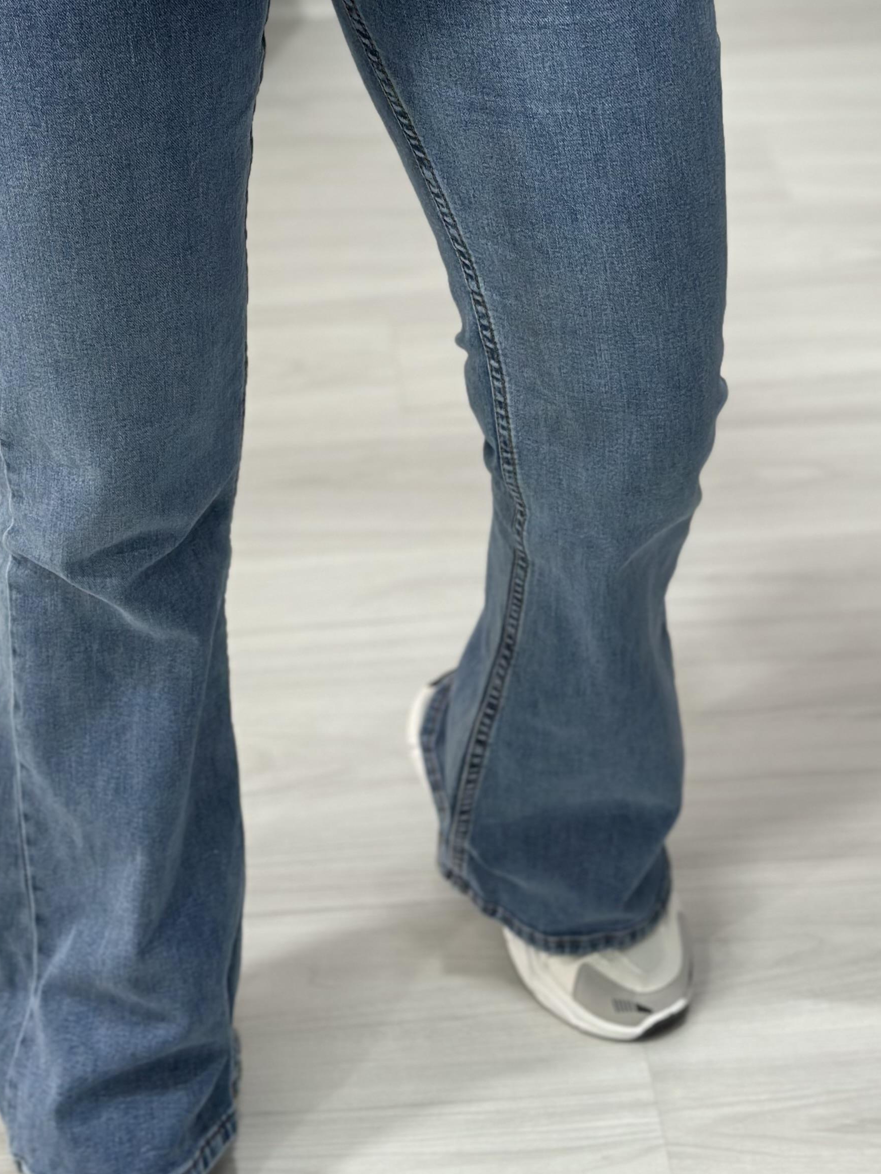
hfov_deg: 17.8
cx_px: 442
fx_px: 2817
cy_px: 258
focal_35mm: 83
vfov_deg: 23.3
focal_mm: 6.86
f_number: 1.78
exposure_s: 1/100
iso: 125
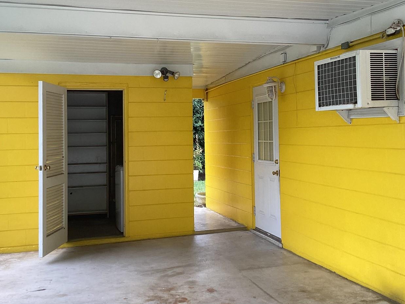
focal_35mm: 40
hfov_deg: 46.8
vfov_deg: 35.9
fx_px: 468
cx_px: 199
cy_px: 128
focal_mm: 3.3
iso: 40
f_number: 2.4
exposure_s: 1/120
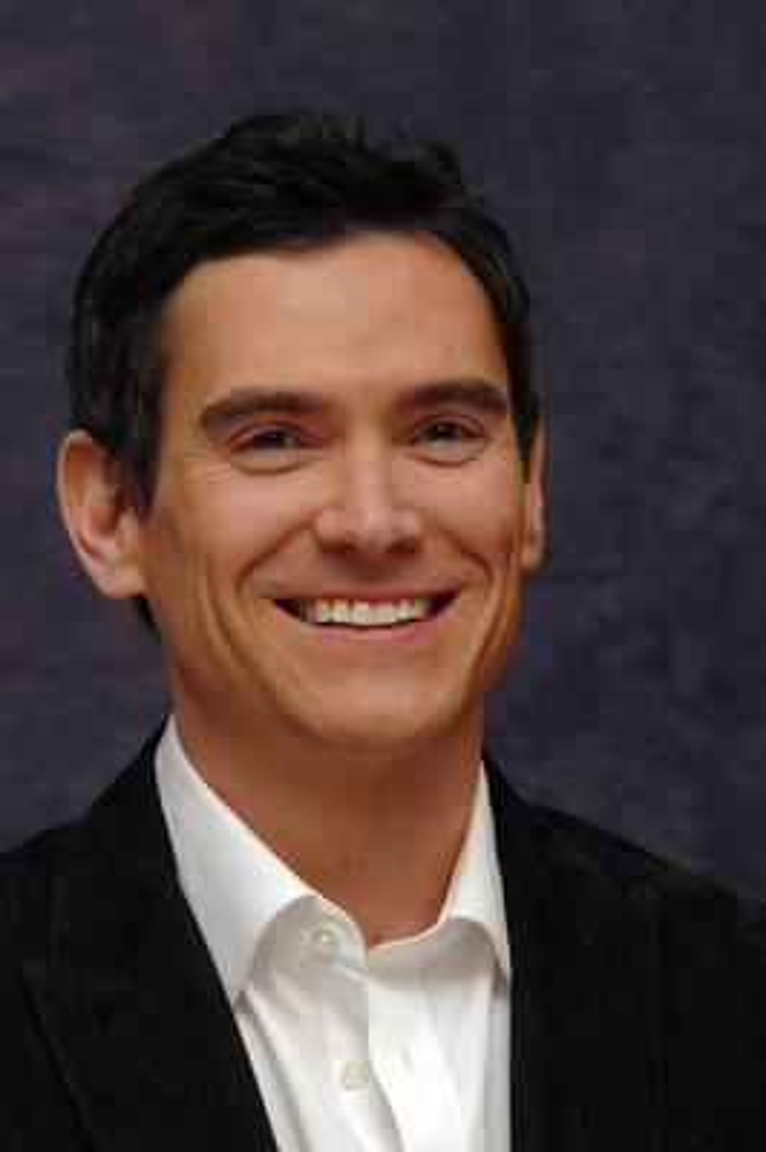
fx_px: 6953
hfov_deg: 6.3
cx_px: 383
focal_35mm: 218
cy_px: 576
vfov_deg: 9.5
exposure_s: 1/320
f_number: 8
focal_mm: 145
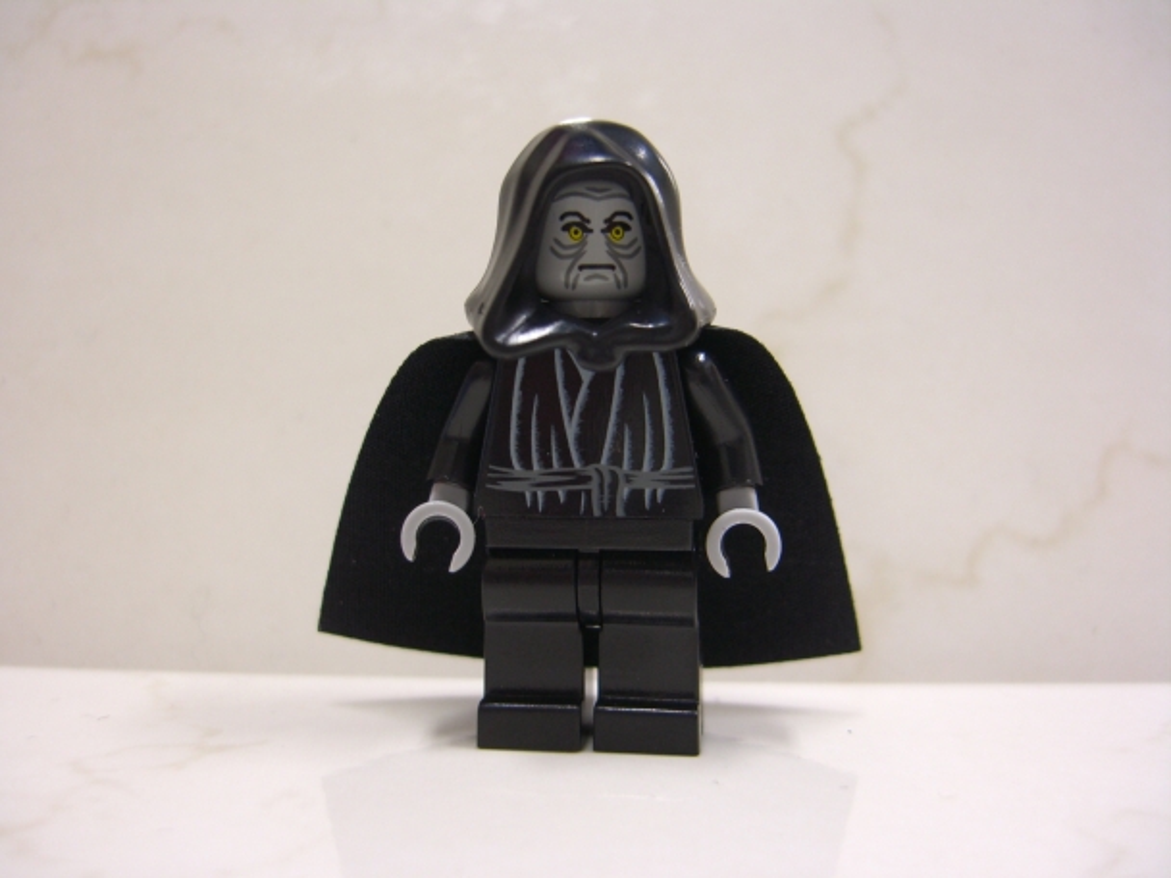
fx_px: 1285
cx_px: 586
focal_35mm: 38
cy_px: 439
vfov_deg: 37.7
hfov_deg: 49.0
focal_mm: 7.9
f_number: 2.8
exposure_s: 1/8
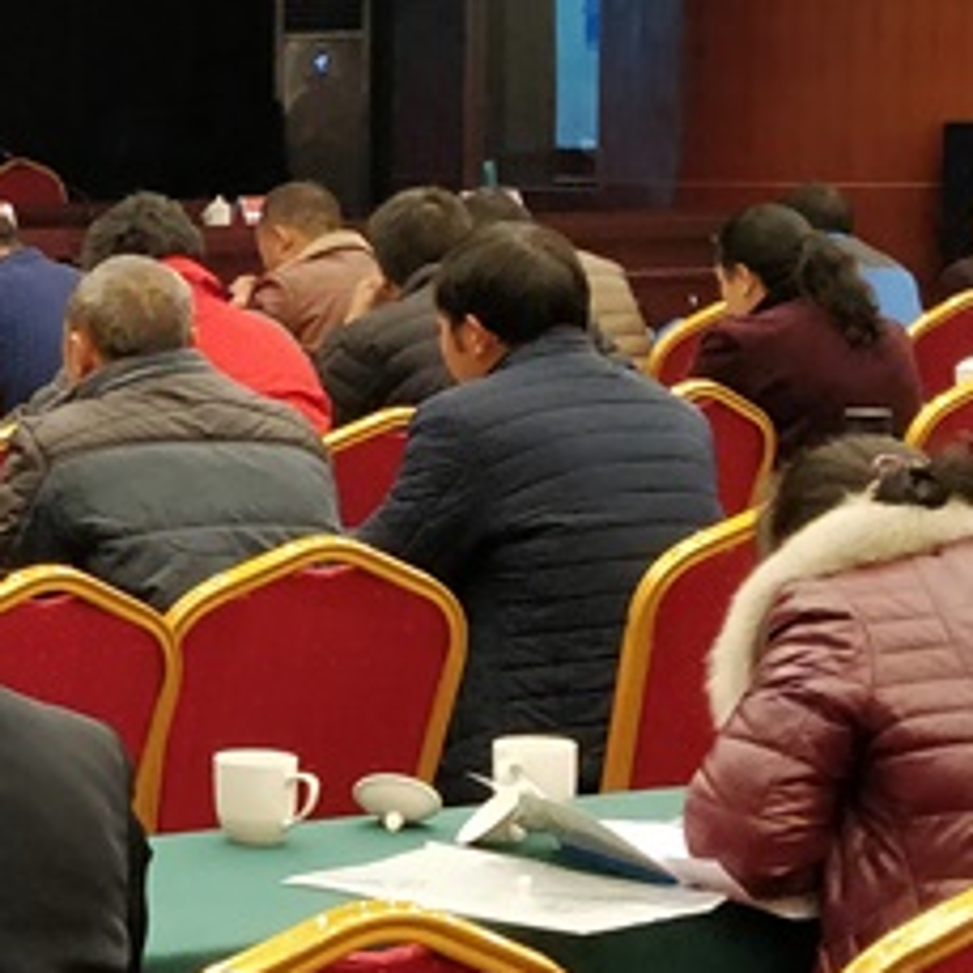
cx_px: -548
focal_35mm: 74
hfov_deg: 19.8
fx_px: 2353
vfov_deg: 23.3
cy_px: 382
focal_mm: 4.1
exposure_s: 1/50
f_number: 1.7
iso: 1000
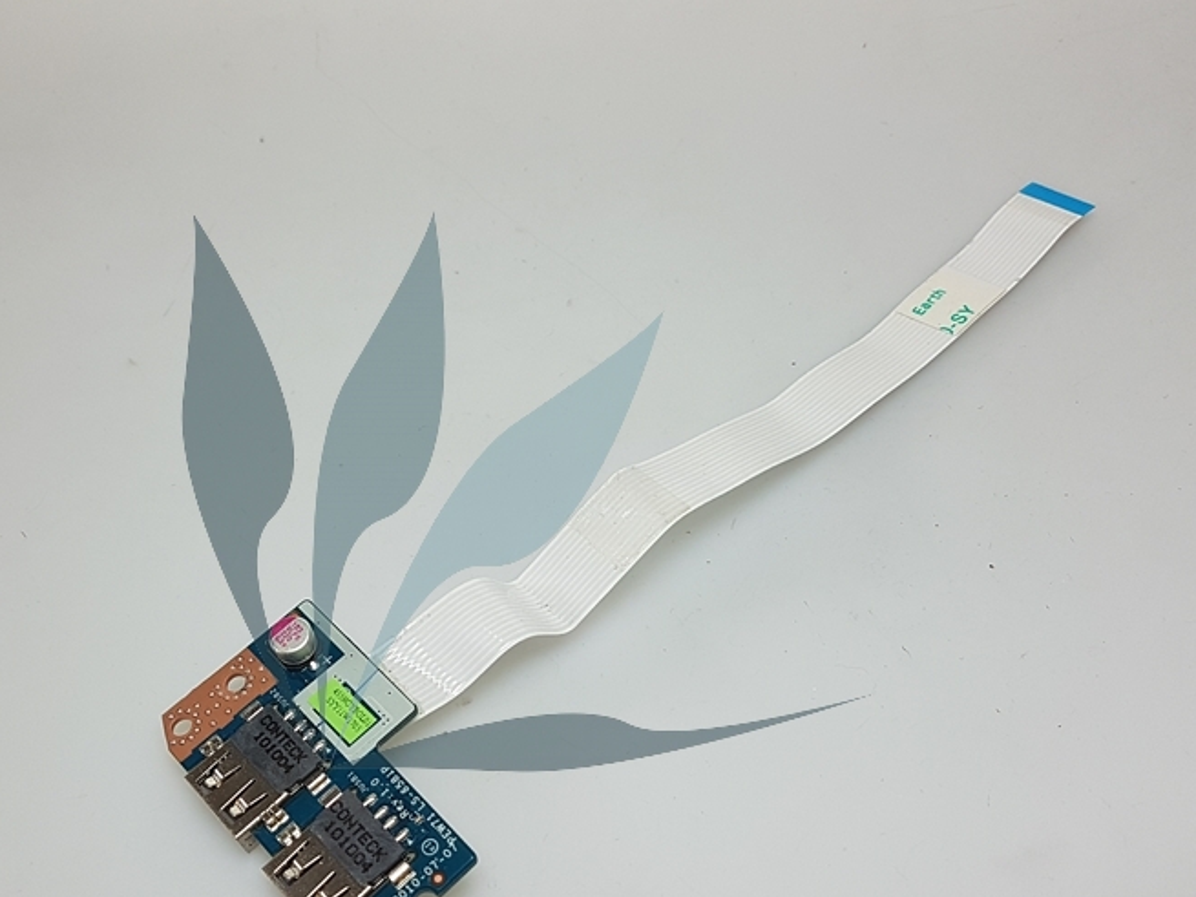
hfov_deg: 46.7
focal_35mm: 40
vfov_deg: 35.8
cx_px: 509
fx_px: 1382
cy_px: 537
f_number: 1.7
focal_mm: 4.2
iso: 40
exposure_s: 1/100
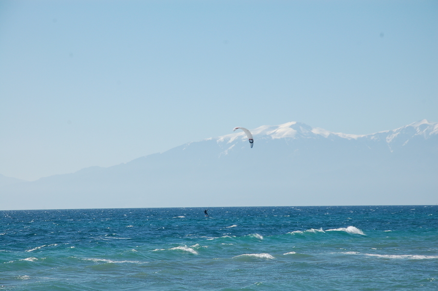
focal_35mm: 158
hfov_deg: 13.1
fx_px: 1915
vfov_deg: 8.7
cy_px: 146
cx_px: 219
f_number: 11
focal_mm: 105
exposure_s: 1/500
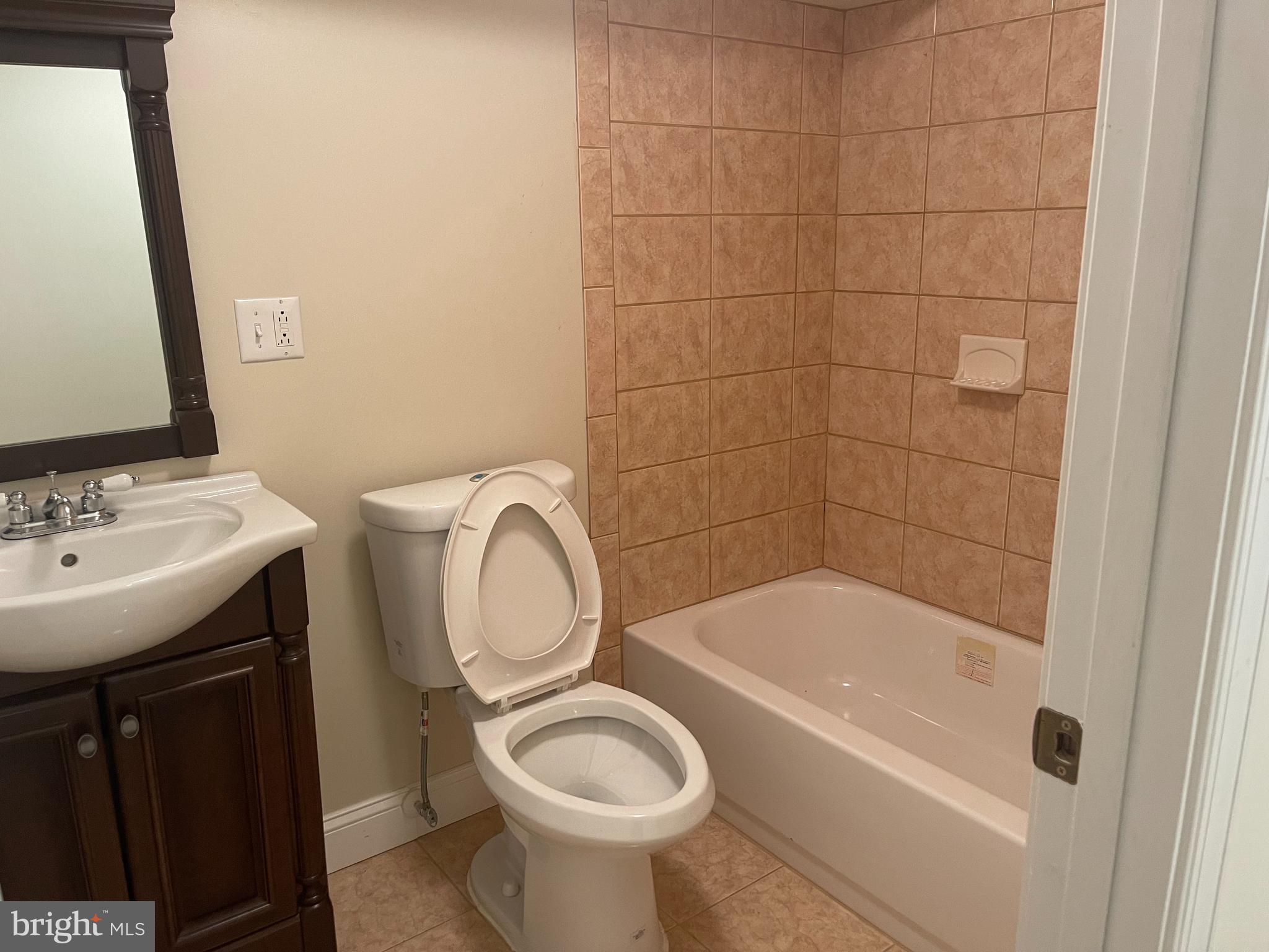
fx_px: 953
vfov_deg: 53.1
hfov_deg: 67.3
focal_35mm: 26
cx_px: 634
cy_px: 476
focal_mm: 5.1
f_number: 1.6
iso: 200
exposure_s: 1/60
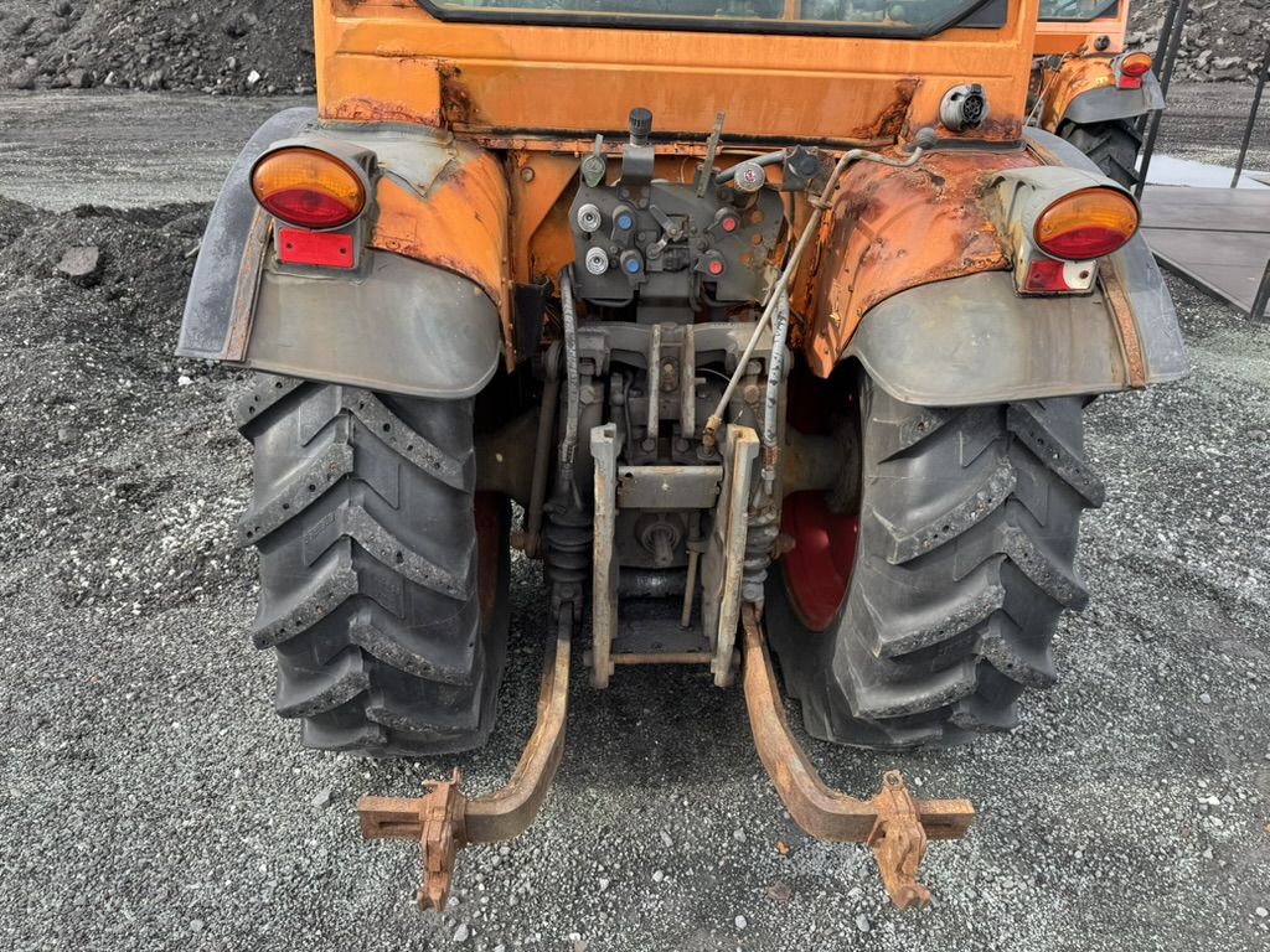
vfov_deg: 56.8
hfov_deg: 71.6
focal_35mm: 24
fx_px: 881
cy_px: 476
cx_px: 635
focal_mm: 6.76
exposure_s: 1/756
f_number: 1.78
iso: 80
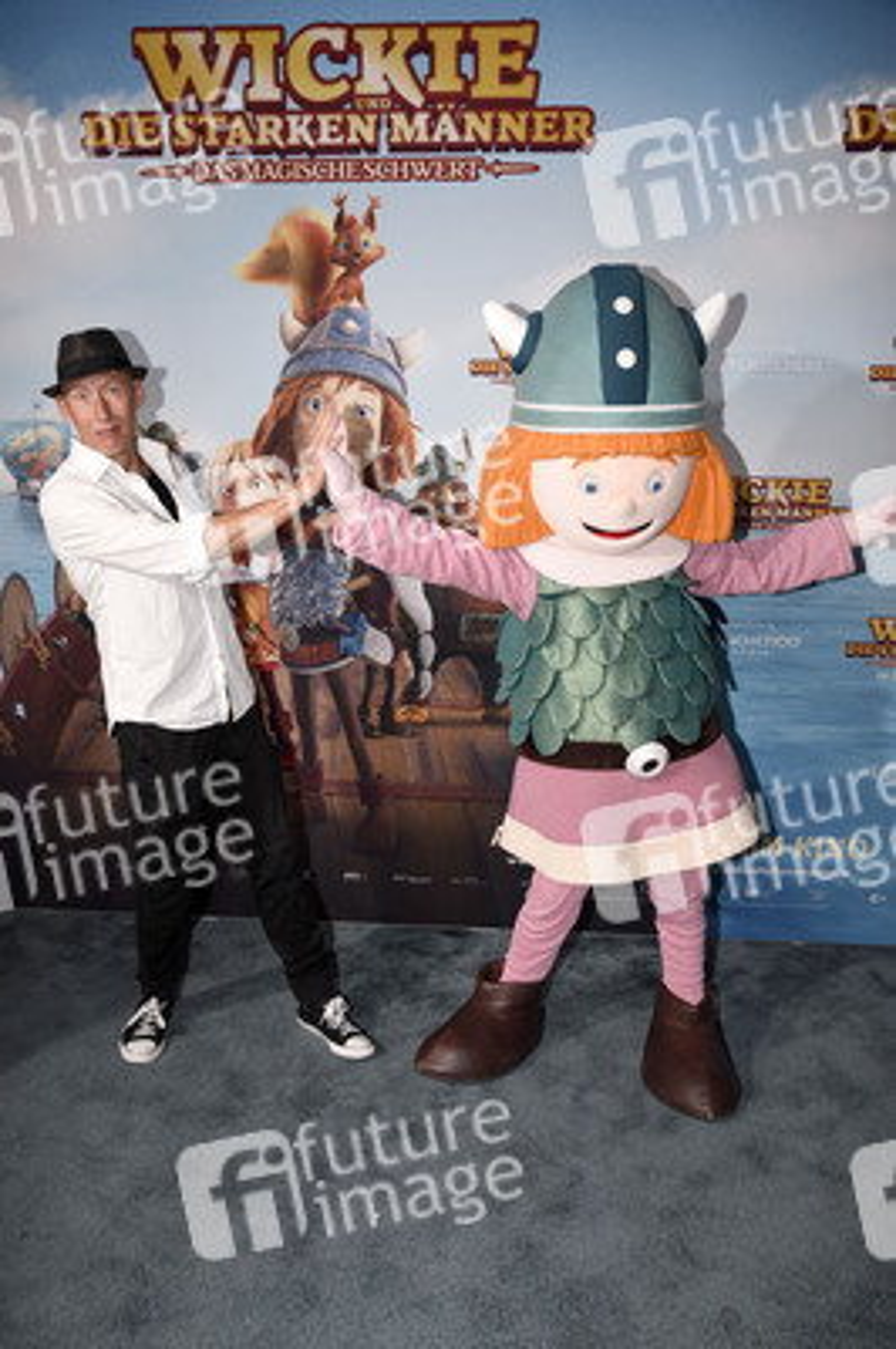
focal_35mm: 30
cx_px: 448
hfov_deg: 43.5
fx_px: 1122
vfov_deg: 62.0
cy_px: 674
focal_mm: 30
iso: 1000
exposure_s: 1/125
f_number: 6.3
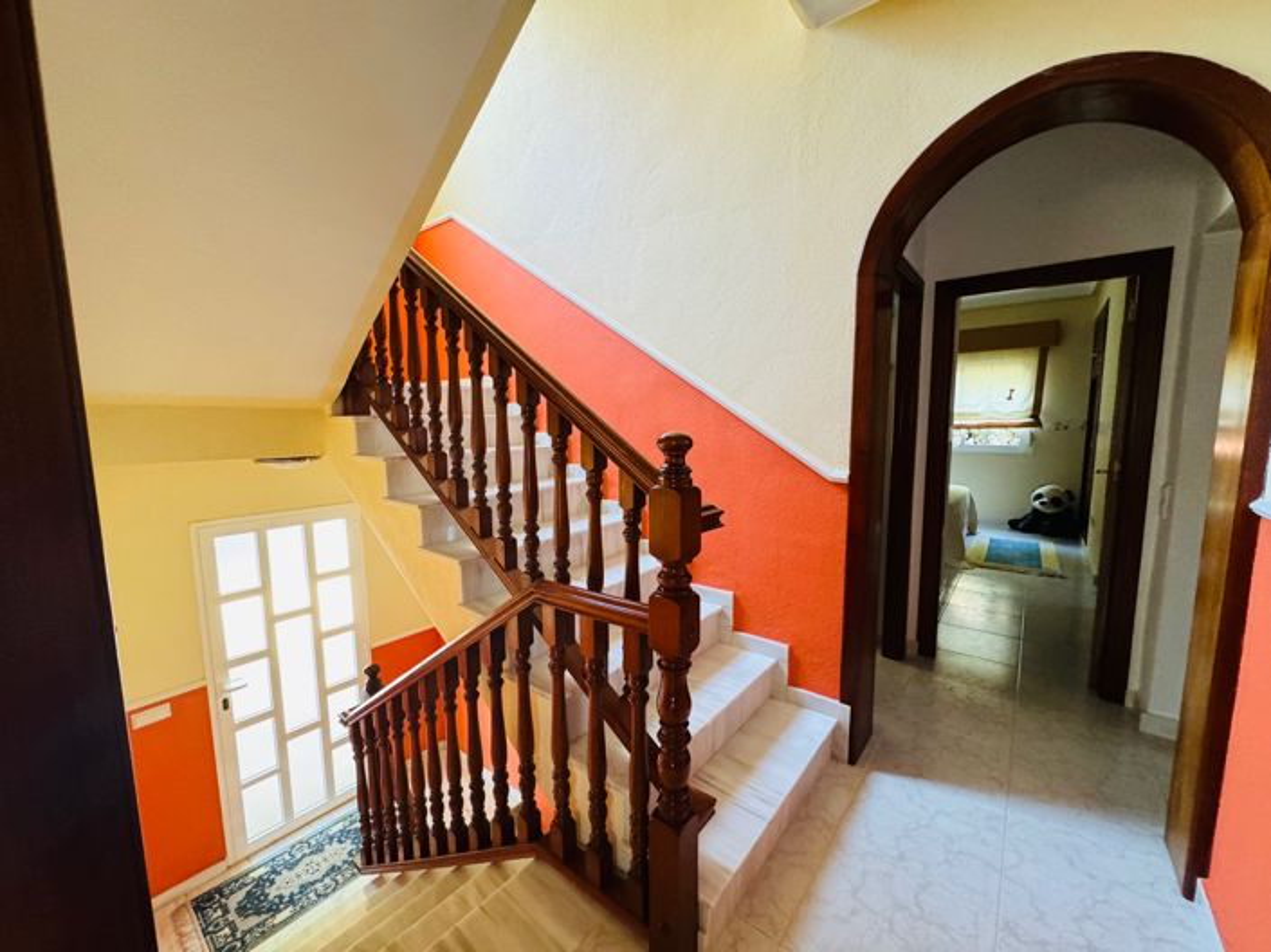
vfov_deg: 85.6
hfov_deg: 102.1
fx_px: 514
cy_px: 476
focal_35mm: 14
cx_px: 636
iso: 500
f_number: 2.2
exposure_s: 1/50
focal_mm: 2.22
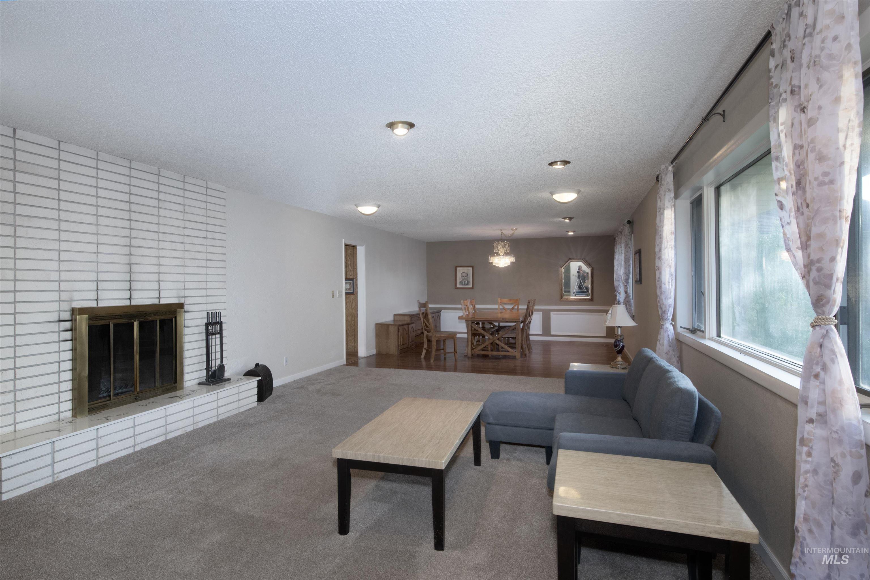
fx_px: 459
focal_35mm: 19
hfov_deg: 86.9
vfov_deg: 64.6
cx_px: 435
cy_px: 290
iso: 500
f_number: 20
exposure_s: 1/5
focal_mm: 19
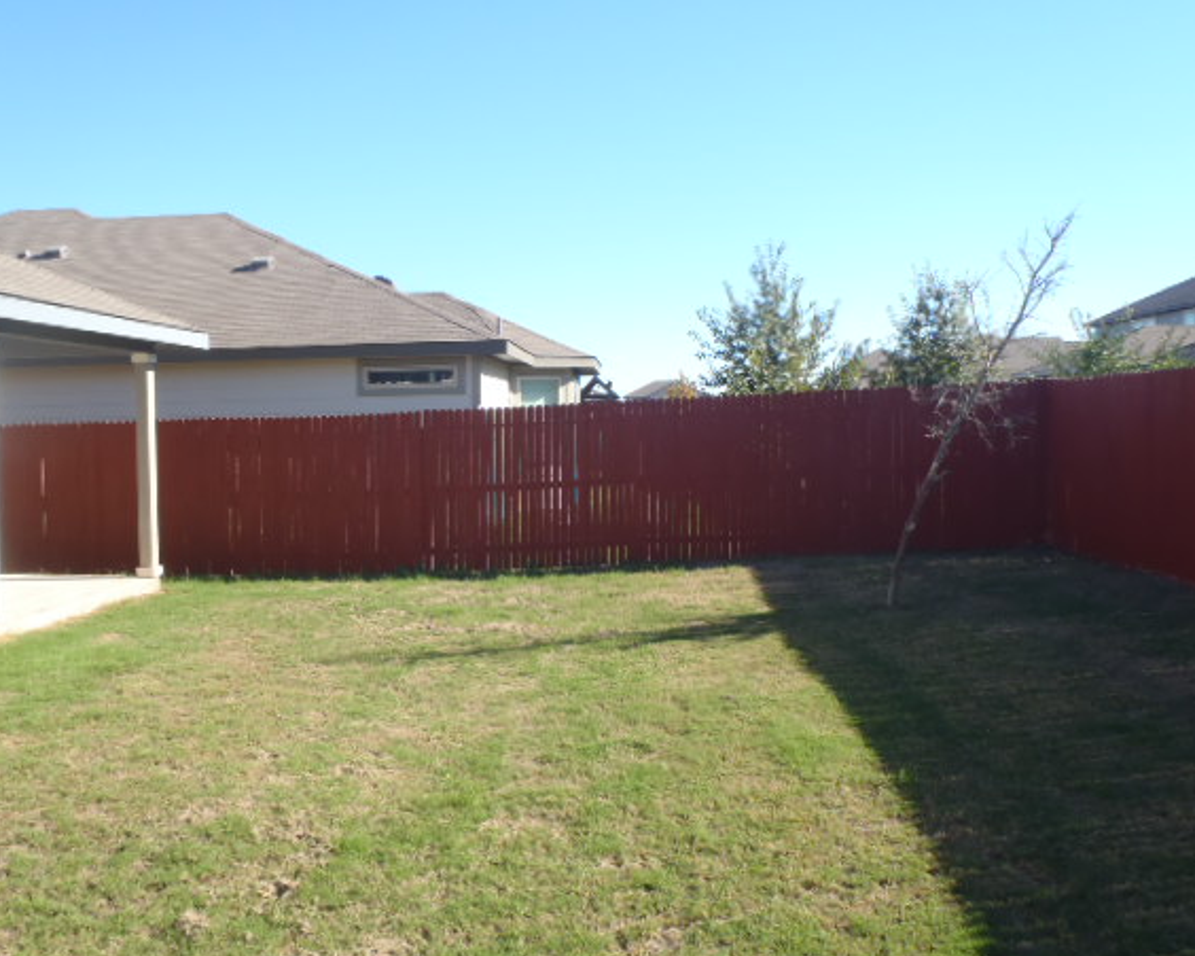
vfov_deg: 47.1
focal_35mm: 31
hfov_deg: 57.2
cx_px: 566
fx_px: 1096
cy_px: 458
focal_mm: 5
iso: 80
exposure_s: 1/250
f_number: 3.9
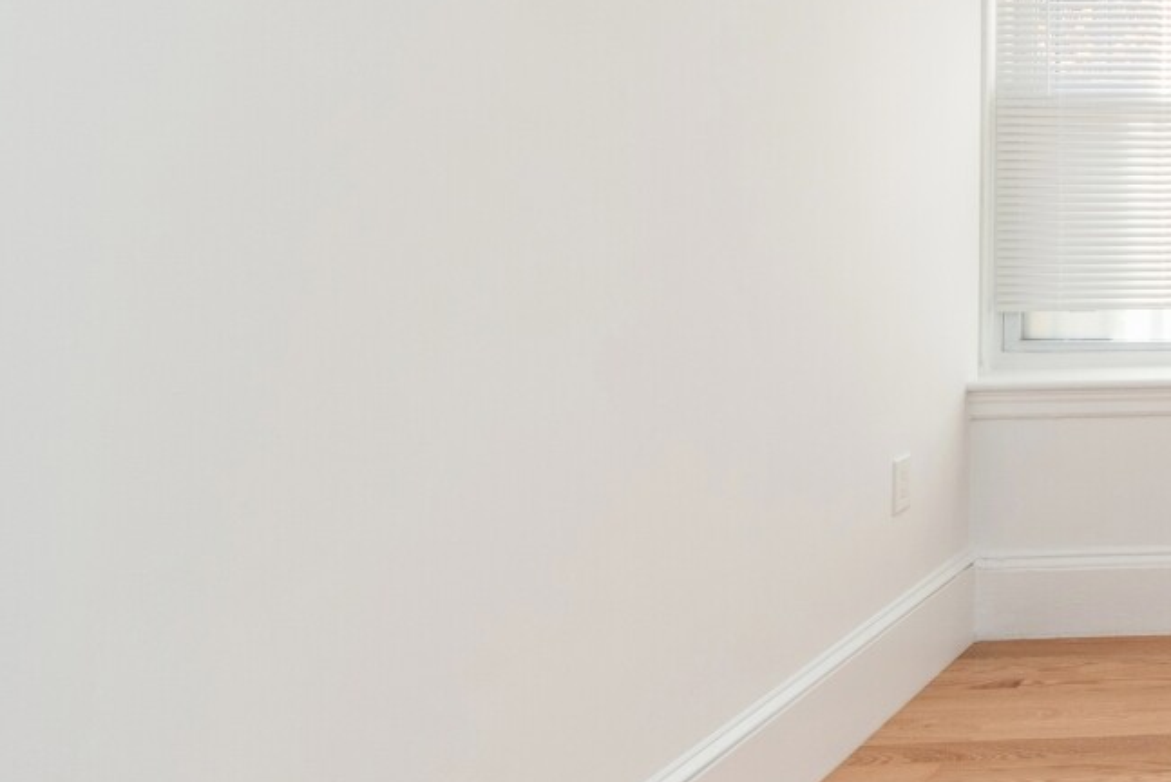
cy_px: 84
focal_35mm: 38
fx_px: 1237
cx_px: 1663
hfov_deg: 31.7
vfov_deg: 33.3
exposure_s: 1/30
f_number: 8
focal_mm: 12
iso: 320
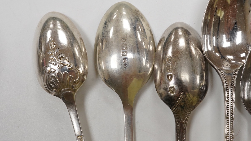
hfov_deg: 41.3
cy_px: 56
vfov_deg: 23.9
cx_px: 128
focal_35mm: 50
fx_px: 333
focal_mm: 30
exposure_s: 1/100
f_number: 20
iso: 2500
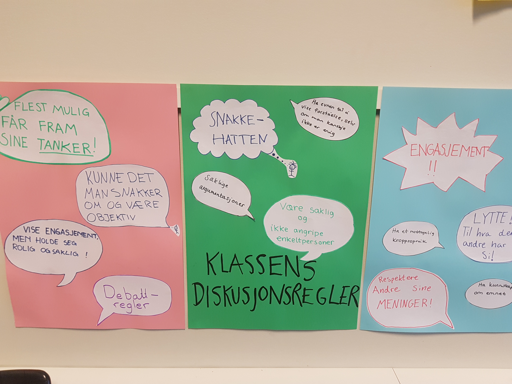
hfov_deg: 67.3
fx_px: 385
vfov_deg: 53.1
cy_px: 192
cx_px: 256
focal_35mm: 26
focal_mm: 4.2
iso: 200
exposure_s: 1/50
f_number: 1.7
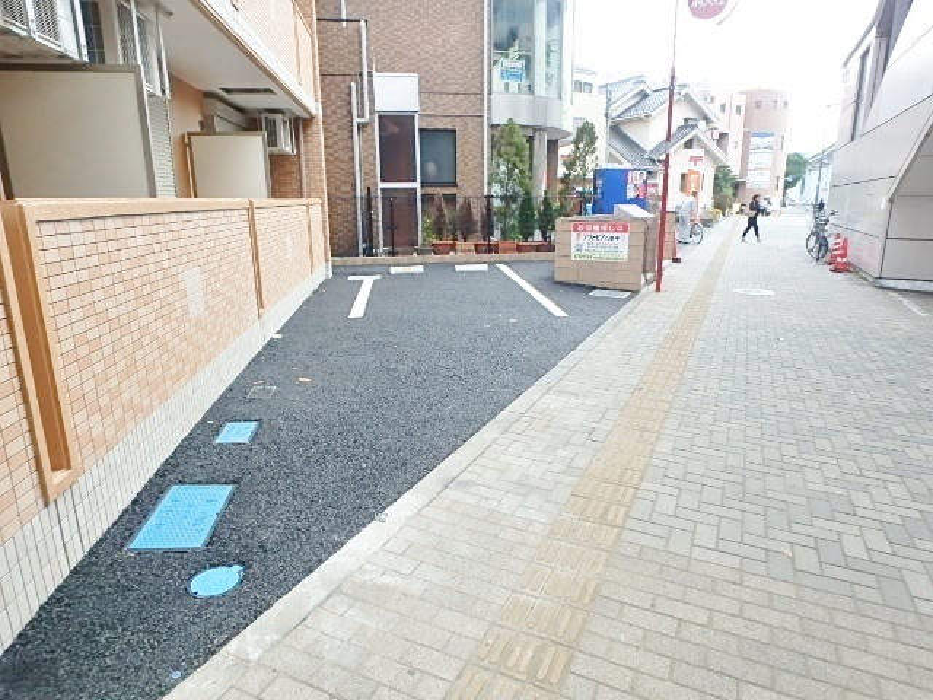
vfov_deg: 63.4
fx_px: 566
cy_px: 350
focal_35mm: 21
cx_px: 466
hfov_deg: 79.0
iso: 320
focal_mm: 3.7
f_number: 3.5
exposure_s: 1/250
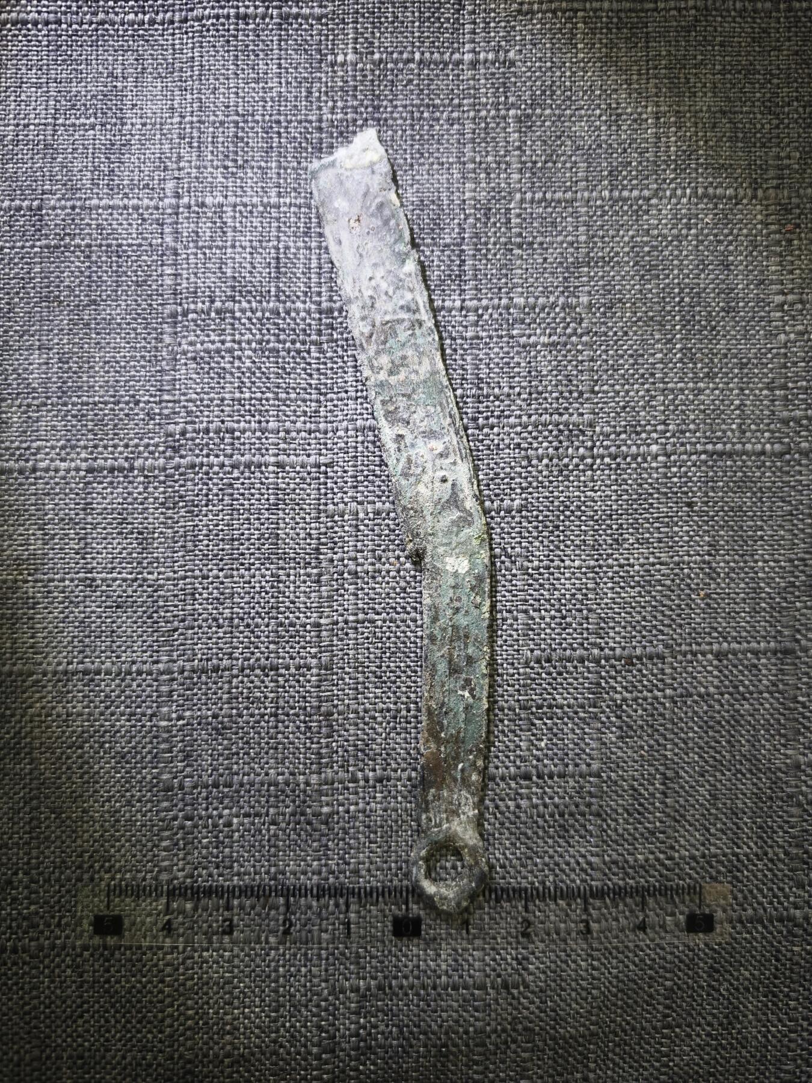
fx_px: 719
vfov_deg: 73.9
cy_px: 542
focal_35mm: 23
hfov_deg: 58.9
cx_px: 406
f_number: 1.57
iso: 194
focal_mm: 5.6
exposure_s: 1/100
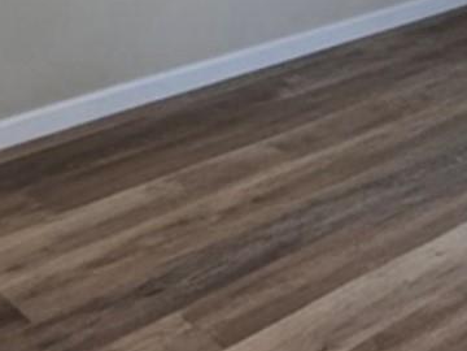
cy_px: 17
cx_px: 394
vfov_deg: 19.4
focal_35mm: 74
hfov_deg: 25.7
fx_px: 998
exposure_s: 1/120
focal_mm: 2.2
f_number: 2.2
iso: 80
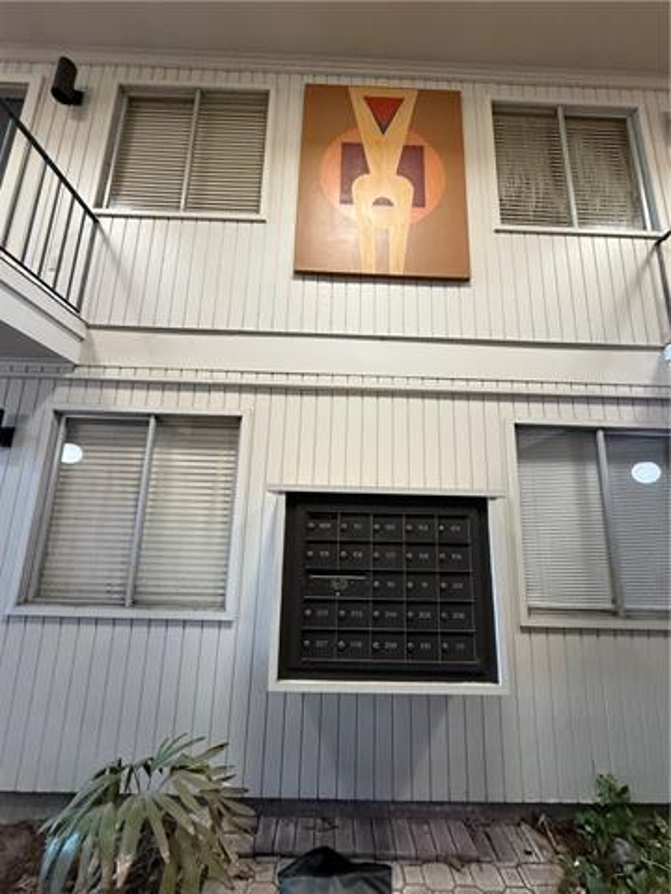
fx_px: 362
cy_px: 447
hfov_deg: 85.7
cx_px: 336
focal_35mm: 14
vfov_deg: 102.1
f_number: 2.2
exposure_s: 1/60
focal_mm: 2.22
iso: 250
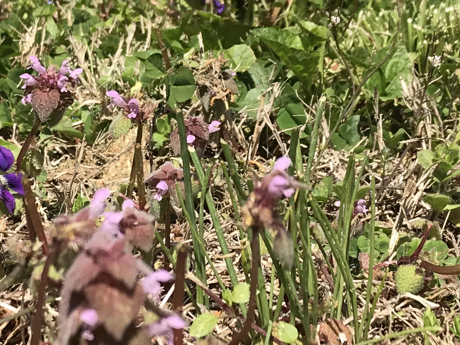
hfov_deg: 20.0
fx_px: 1302
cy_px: 99
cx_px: 210
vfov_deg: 15.0
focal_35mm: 98
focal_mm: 3.99
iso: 20
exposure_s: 1/1996
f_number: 1.8
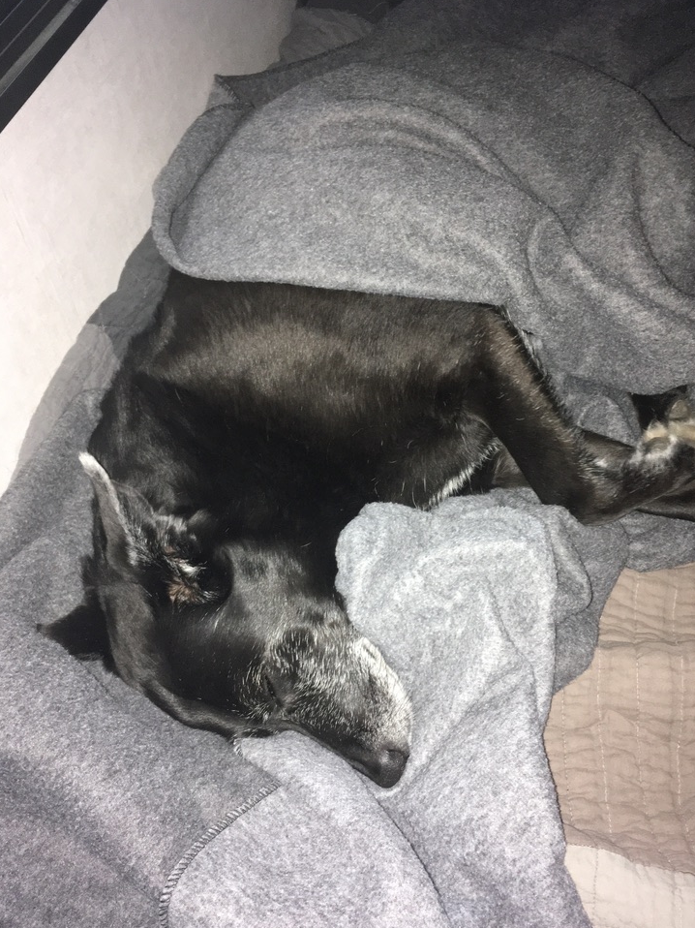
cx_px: 366
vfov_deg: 58.3
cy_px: 483
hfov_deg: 45.4
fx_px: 830
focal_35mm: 31
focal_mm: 4.15
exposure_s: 1/16
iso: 100
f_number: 2.2
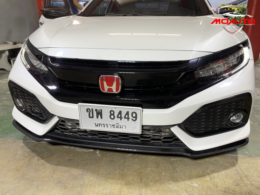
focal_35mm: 26
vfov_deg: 53.1
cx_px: 130
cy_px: 98
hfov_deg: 67.3
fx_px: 195
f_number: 1.8
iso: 50
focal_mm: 4.25
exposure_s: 1/100
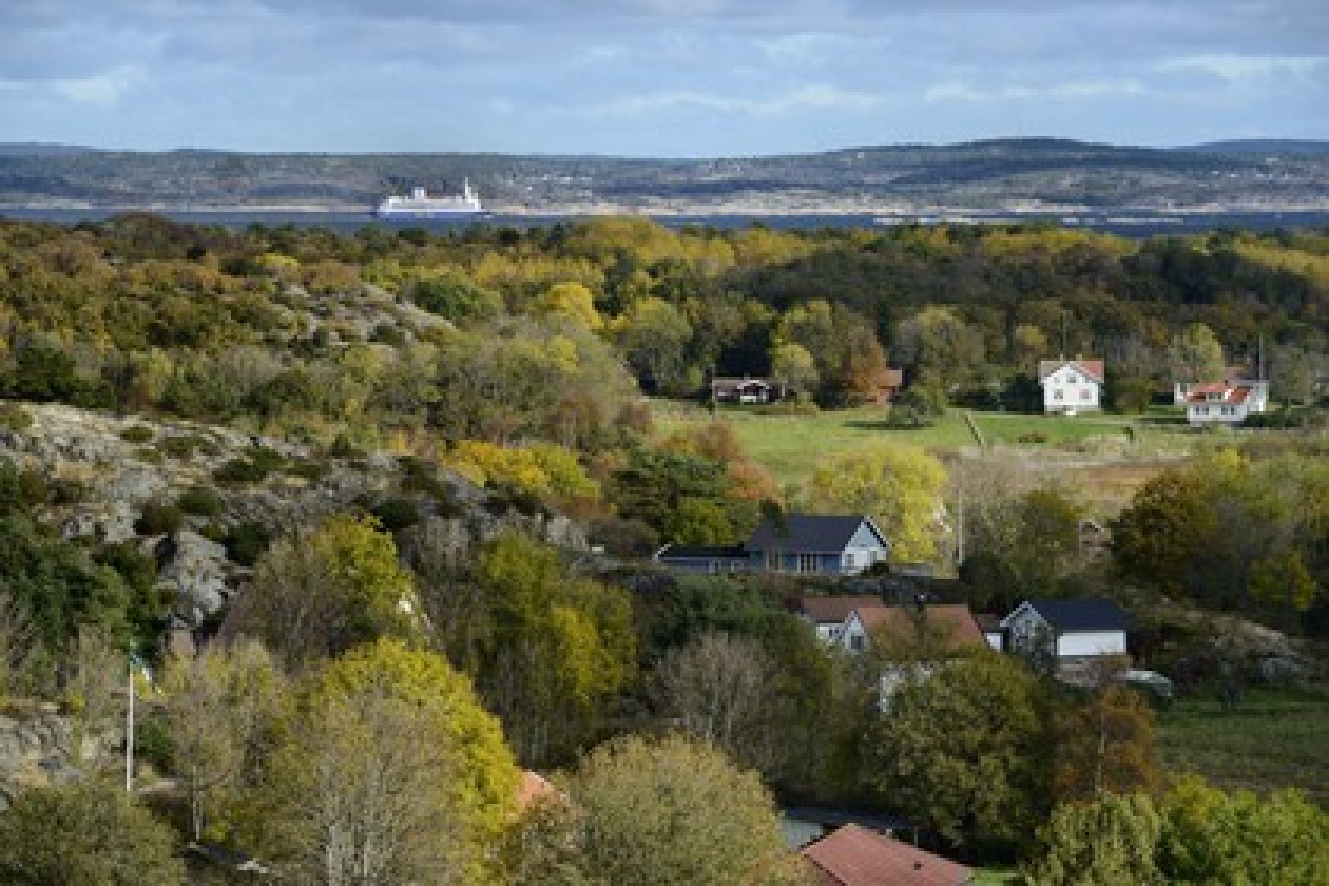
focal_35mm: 185
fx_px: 6829
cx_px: 664
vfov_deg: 7.4
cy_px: 443
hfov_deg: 11.1
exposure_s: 1/400
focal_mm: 185
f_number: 11
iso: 200
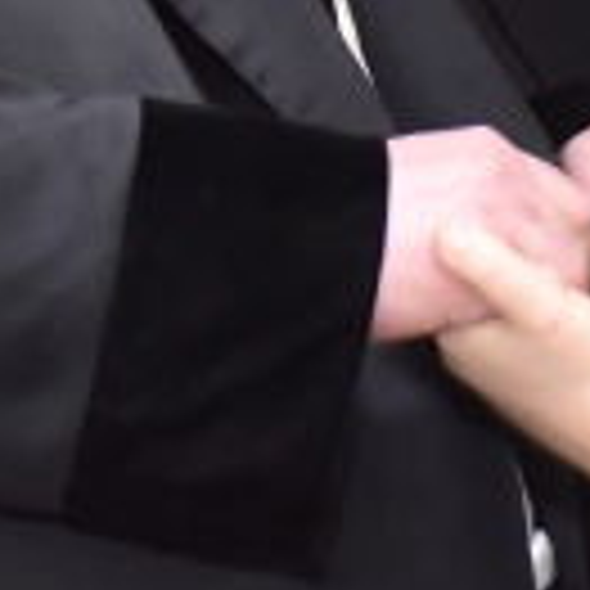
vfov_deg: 7.5
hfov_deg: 7.5
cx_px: 775
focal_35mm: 232
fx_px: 4474
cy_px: -52
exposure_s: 1/125
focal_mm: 35
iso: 1600
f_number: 4
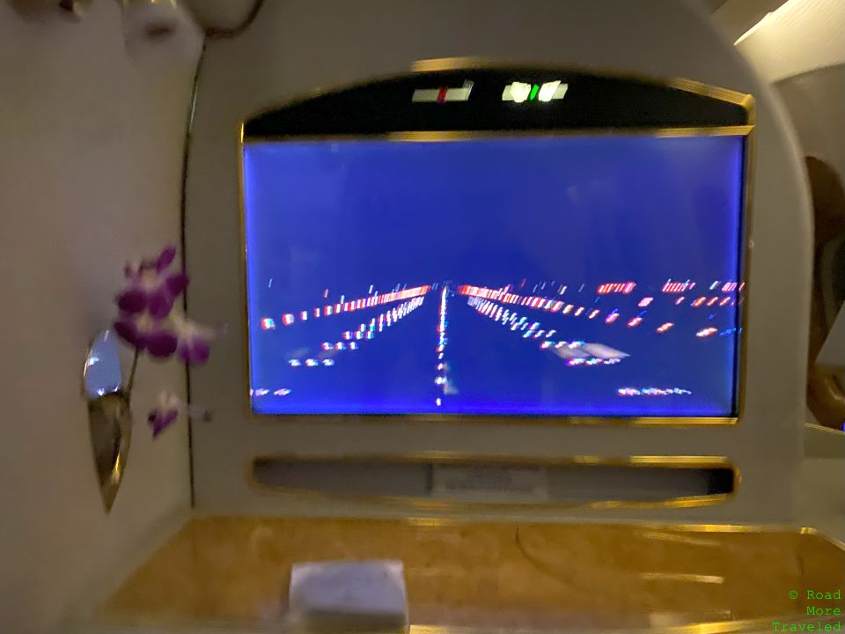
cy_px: 317
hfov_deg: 67.3
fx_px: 635
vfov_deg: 53.1
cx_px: 422
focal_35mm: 26
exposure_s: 1/15
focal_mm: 4.25
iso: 2000
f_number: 1.8
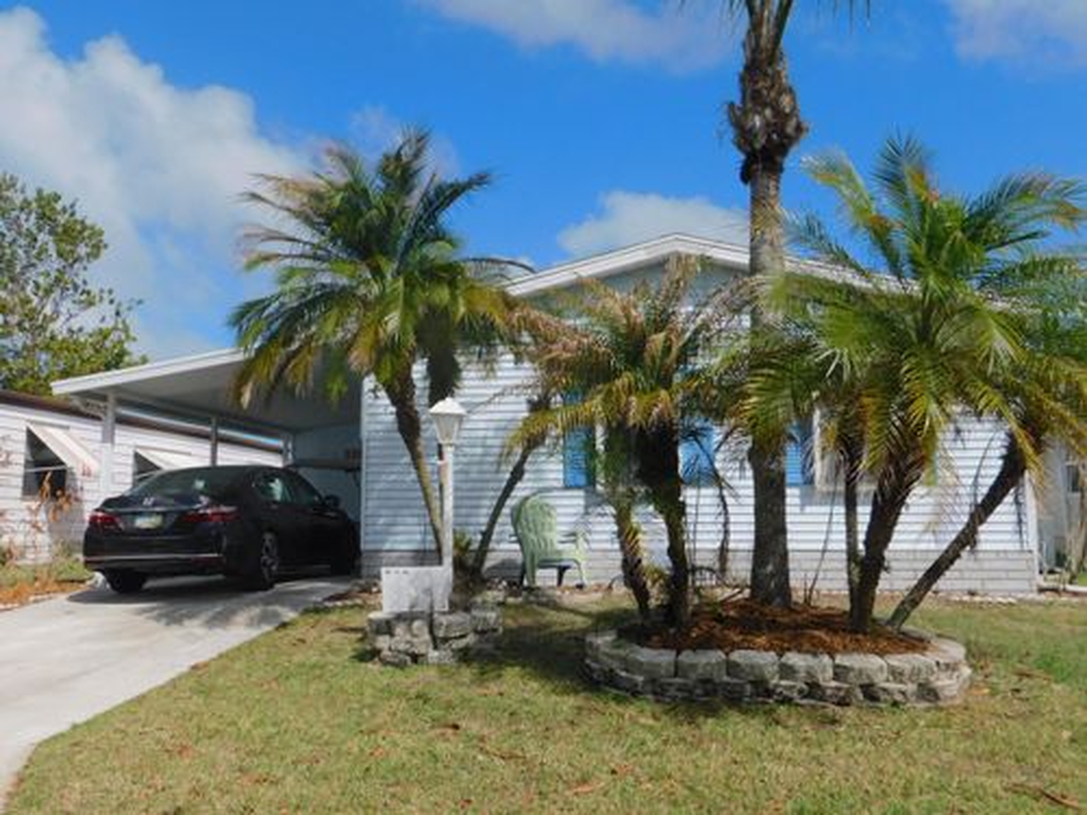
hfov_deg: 60.0
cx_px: 544
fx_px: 942
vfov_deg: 46.8
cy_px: 408
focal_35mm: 30
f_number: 6.4
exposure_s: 1/640
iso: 125
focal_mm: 5.3
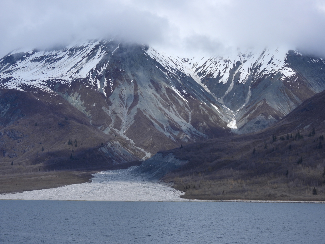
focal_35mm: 105
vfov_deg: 14.1
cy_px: 122
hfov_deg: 18.7
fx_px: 986
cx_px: 162
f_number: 4.5
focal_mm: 18.7
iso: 100
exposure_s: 1/1600
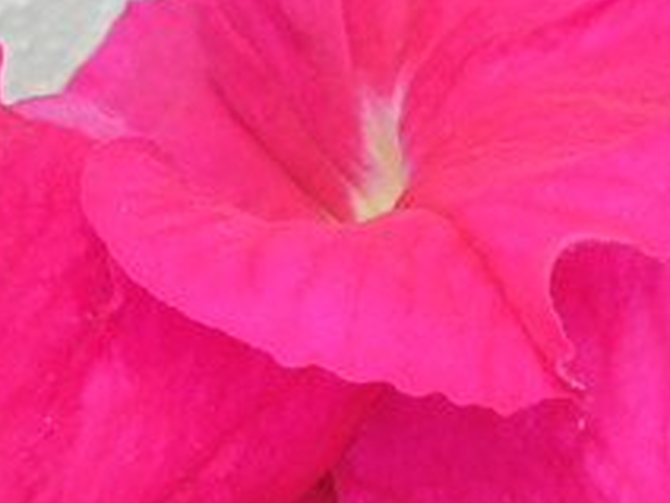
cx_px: 367
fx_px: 2284
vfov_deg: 12.2
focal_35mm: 118
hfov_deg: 16.7
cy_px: 668
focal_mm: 4.6
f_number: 3.5
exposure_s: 1/50
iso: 100
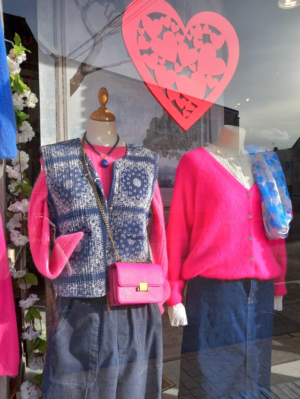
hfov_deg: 51.4
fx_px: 312
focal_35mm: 27
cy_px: 200
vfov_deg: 65.3
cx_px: 150
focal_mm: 4
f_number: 1.8
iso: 20
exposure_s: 1/161
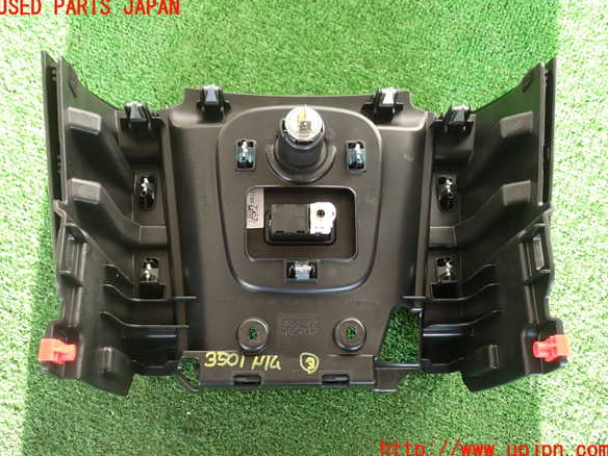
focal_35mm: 37
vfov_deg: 38.7
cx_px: 303
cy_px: 229
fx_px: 650
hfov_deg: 50.1
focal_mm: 6.37
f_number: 2.5
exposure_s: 1/80
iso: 100
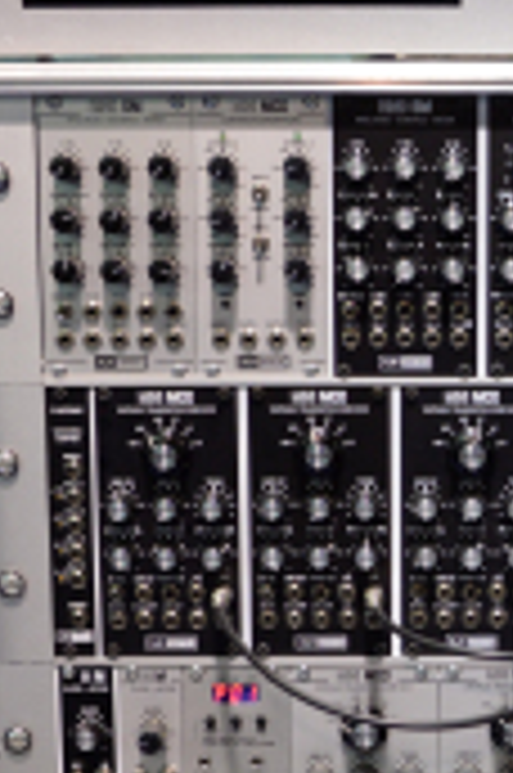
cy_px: 616
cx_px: 479
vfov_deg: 19.8
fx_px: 2189
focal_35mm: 102
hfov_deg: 13.2
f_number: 5
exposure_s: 1/400
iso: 3200
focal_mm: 35
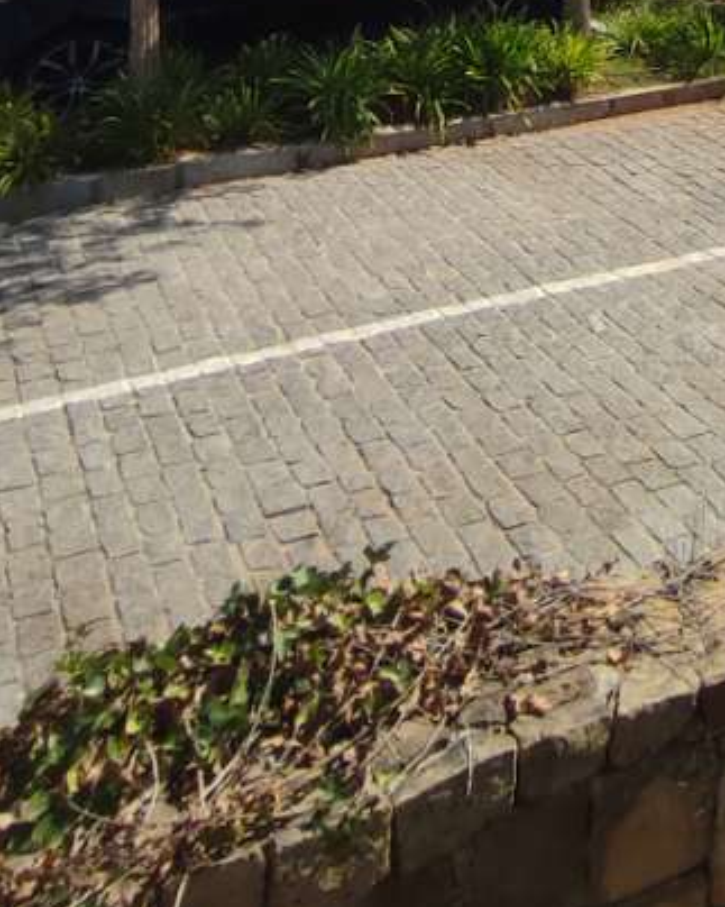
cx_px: 997
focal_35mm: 58
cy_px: -348
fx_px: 1556
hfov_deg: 22.7
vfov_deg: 26.3
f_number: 2.2
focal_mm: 1.65
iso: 50
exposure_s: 1/1801
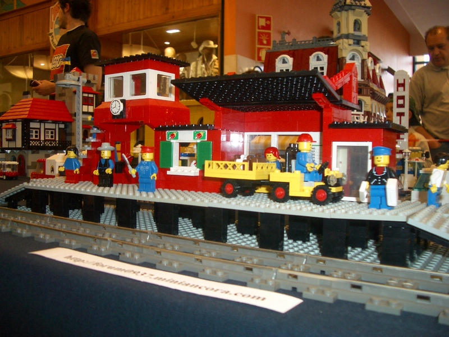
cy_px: 168
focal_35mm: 35
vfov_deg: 40.7
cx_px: 224
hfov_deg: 52.6
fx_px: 454
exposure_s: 1/60
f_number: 2.6
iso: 100
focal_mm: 5.8
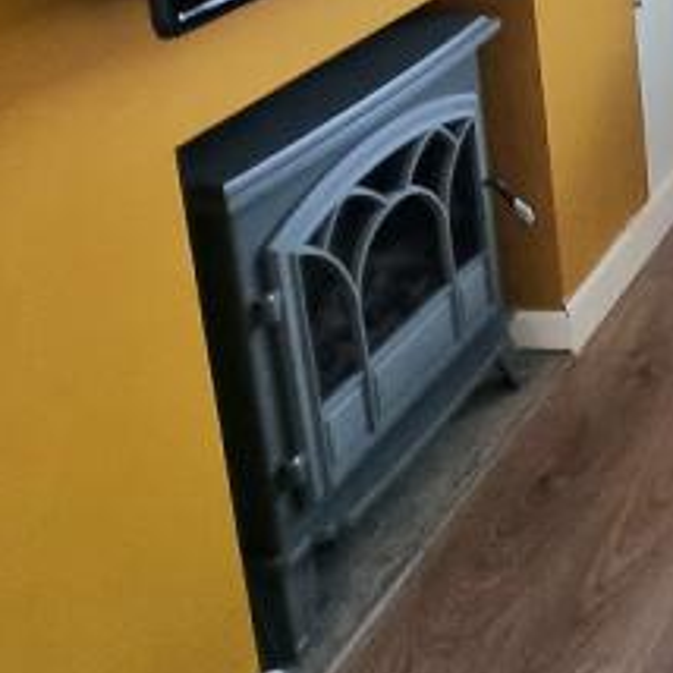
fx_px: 1210
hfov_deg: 22.4
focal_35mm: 55
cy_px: -208
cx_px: 1129
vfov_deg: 26.3
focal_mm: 2.2
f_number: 2.2
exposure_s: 1/50
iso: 125
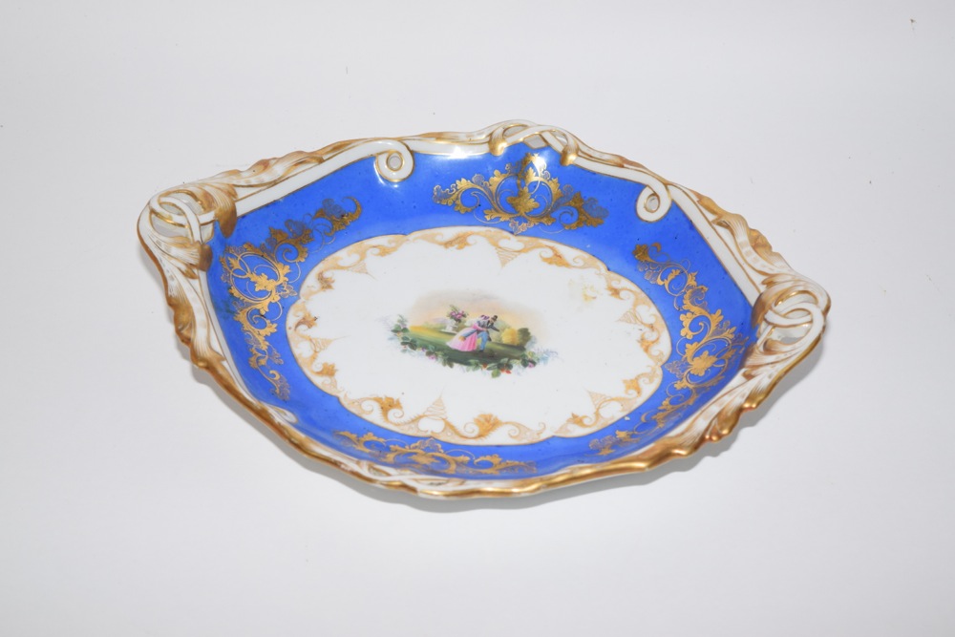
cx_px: 478
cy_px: 318
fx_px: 1910
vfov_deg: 18.9
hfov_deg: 28.1
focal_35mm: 72
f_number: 5.3
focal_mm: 48
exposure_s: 1/60
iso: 400
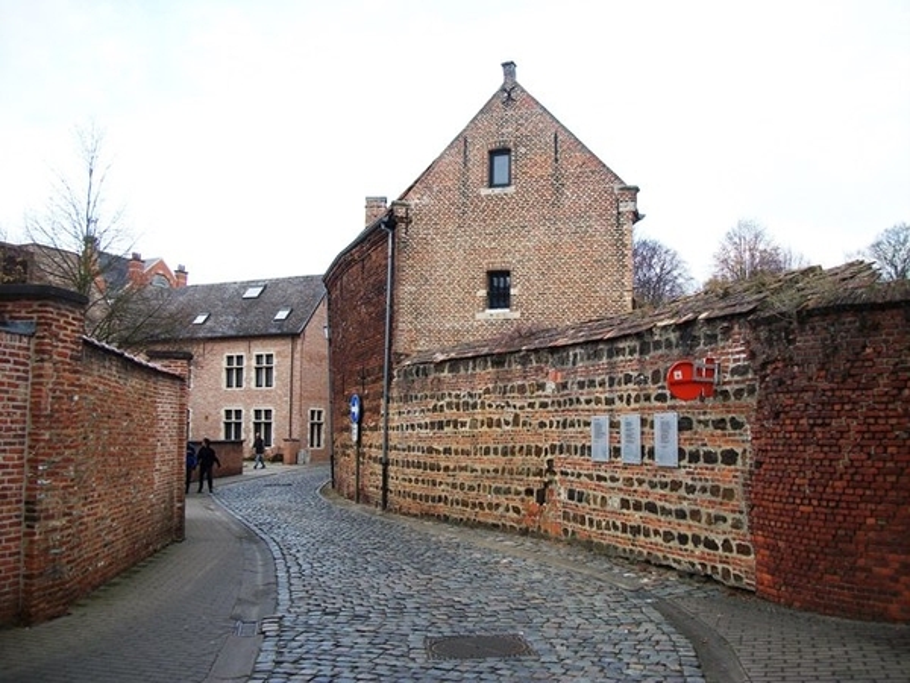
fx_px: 841
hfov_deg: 56.8
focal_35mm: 32
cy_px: 342
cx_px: 455
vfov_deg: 44.2
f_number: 2.9
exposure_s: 1/250
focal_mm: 5.7
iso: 80
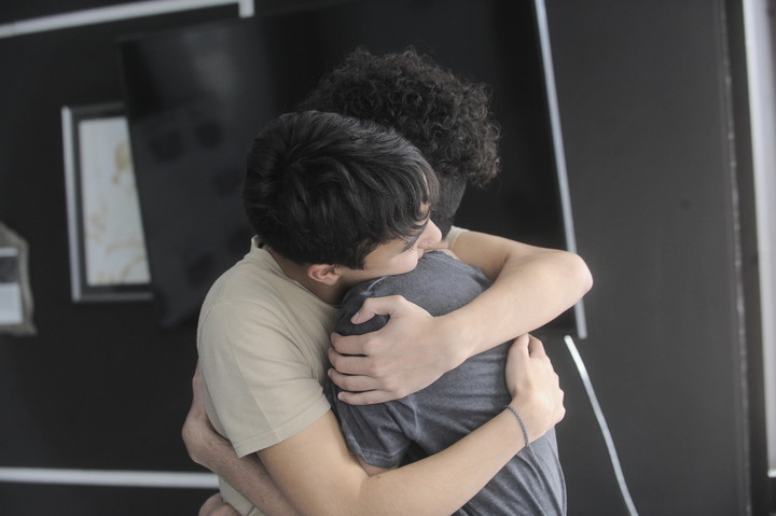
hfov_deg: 28.9
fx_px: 1508
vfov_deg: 19.4
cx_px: 388
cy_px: 258
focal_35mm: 70
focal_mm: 70
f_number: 4.5
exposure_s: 1/500
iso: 1600
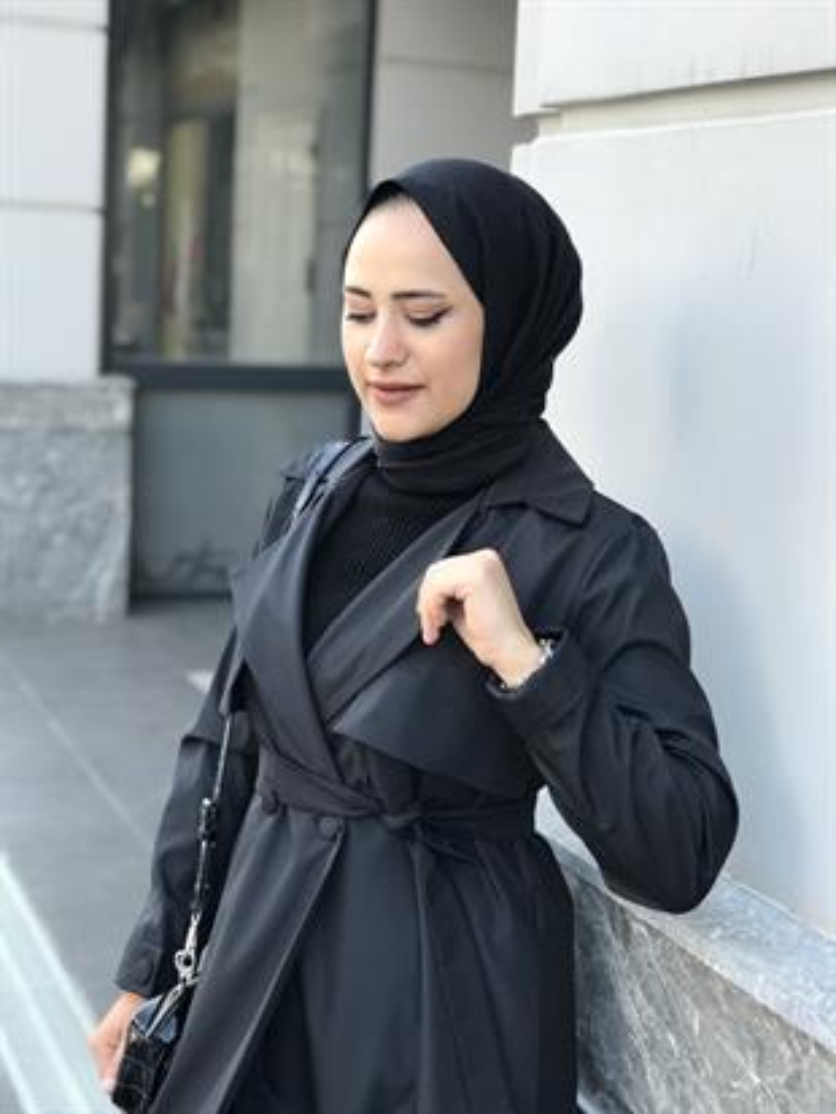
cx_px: 418
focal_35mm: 57
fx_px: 1835
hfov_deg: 25.7
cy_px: 557
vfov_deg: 33.8
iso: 20
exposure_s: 1/50
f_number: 2.8
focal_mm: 6.6
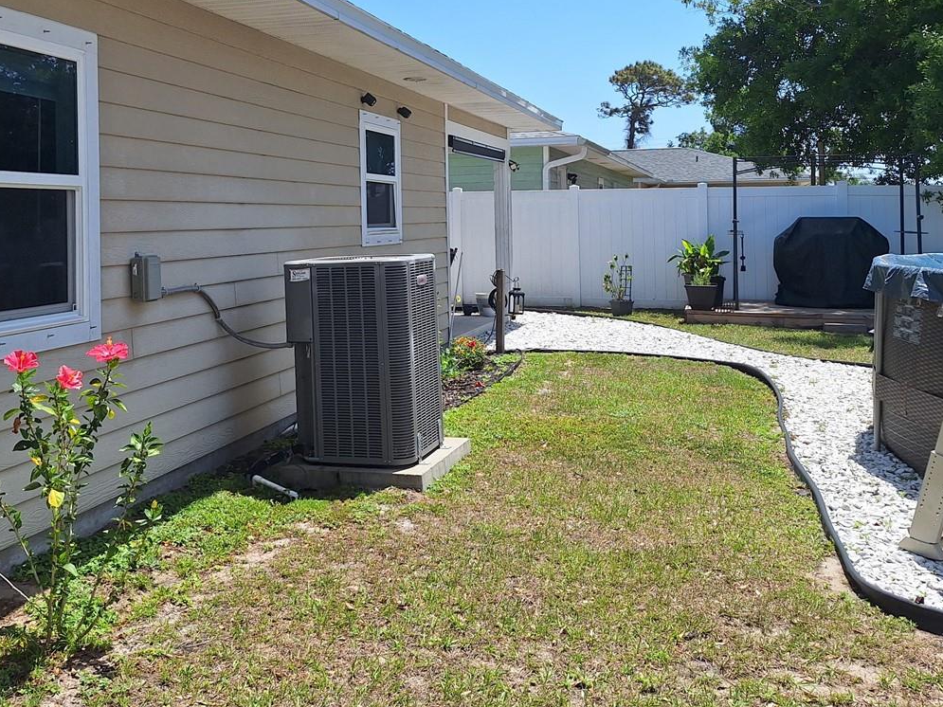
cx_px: 354
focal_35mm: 37
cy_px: 185
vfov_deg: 37.8
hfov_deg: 49.7
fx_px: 1008
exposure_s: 1/3205
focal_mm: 5.54
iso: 40
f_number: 1.8
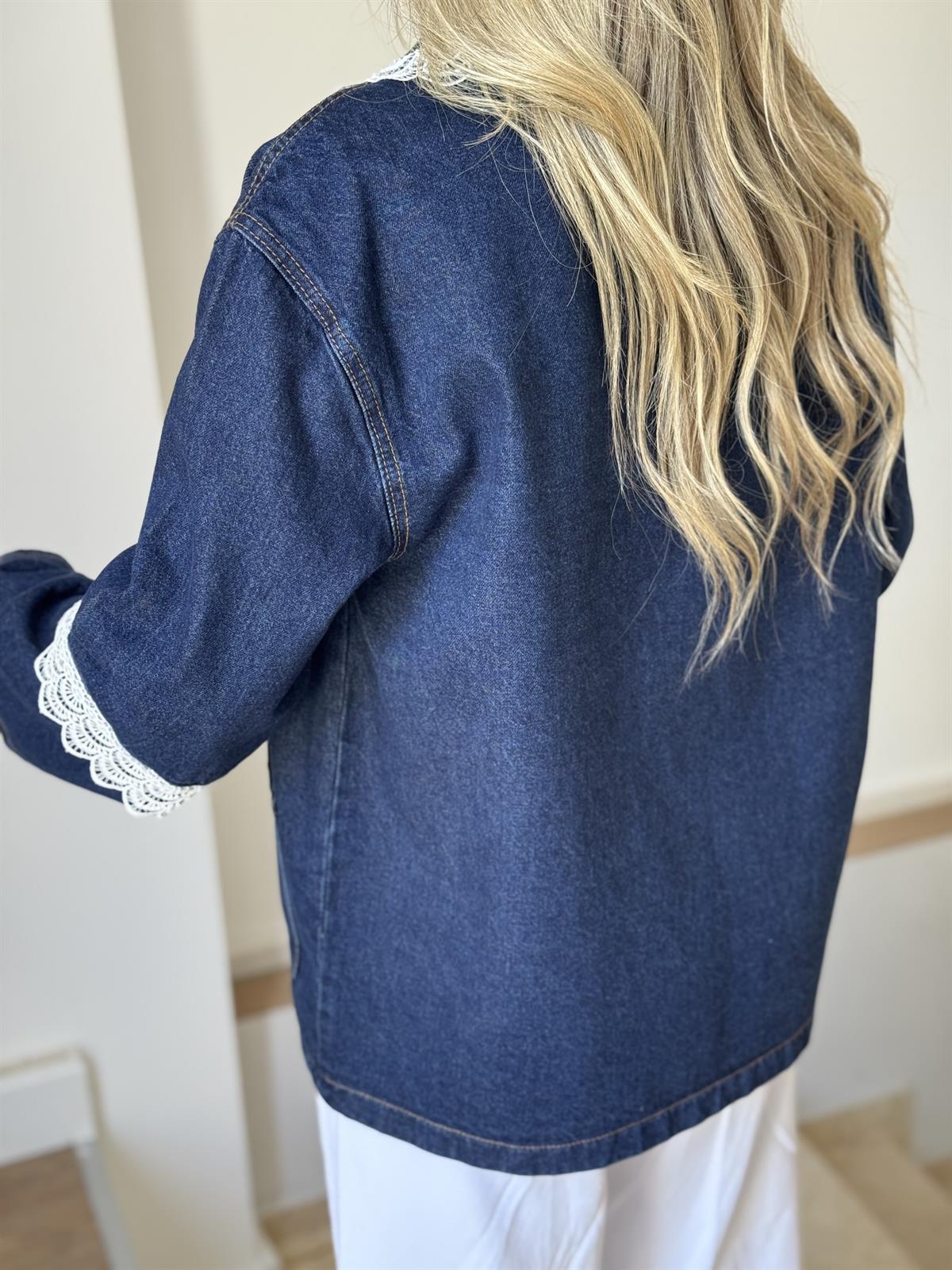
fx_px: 1760
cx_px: 476
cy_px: 635
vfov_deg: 39.7
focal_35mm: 48
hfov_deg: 30.3
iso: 64
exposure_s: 1/50
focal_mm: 6.76
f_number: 1.78
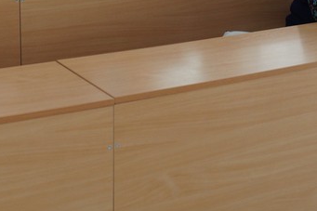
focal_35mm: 90
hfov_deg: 22.5
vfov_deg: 14.3
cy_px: -96
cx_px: 99
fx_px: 792
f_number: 4
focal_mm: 20
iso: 400
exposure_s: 1/60
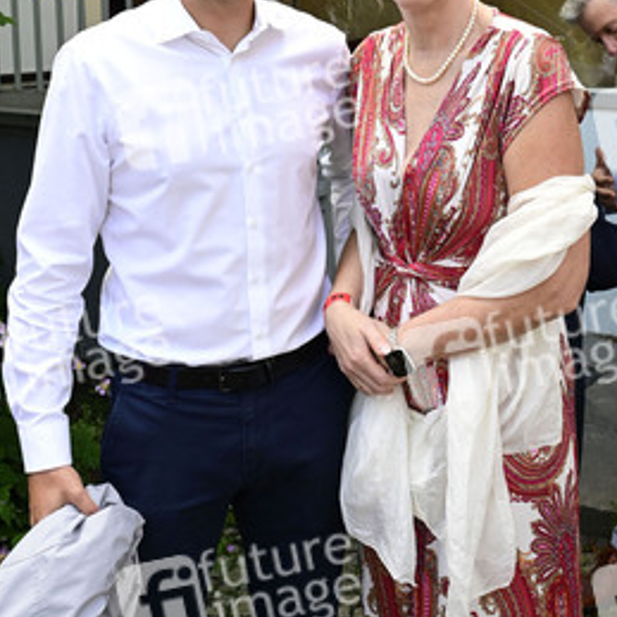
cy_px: 233
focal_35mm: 39
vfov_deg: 42.9
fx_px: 780
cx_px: 307
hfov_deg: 43.2
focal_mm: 29.5
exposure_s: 1/500
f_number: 8
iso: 3200
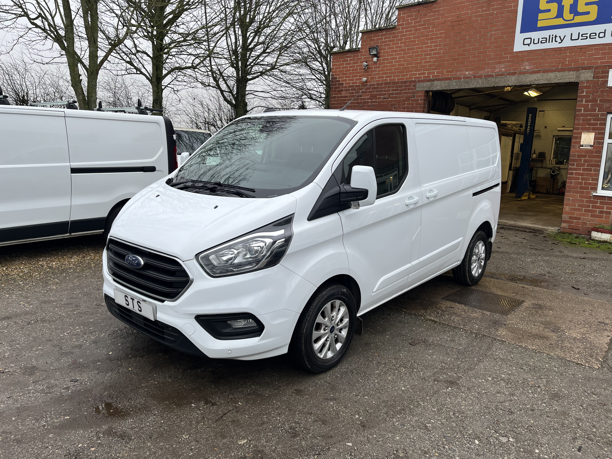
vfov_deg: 53.1
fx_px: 460
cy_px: 230
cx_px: 306
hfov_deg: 67.3
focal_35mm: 26
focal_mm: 5.1
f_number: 1.6
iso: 50
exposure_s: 1/121
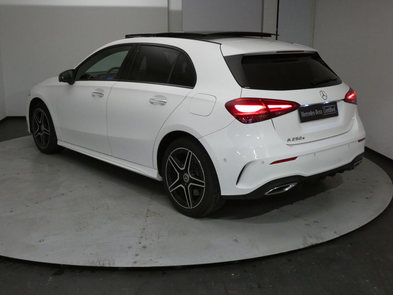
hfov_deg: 47.9
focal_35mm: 39
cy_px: 148
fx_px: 443
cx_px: 196
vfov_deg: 36.8
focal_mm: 7.1
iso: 400
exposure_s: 1/80
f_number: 3.6
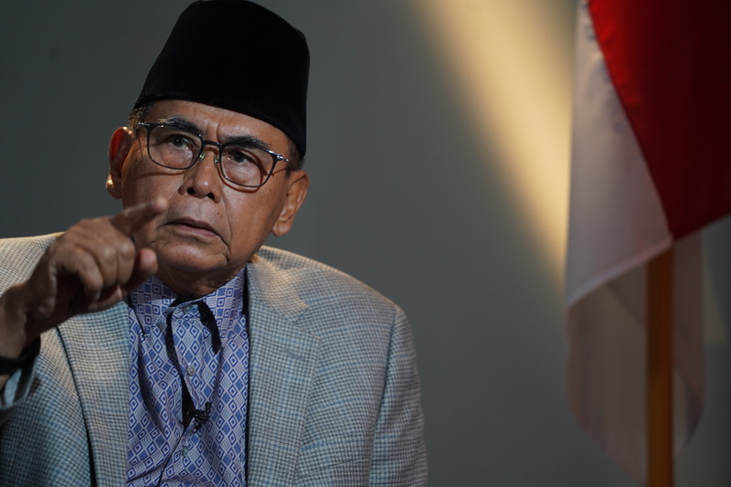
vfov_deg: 6.9
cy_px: 244
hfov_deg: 10.3
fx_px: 4060
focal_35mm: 200
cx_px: 366
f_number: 4
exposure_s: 1/80
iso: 1600
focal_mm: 200
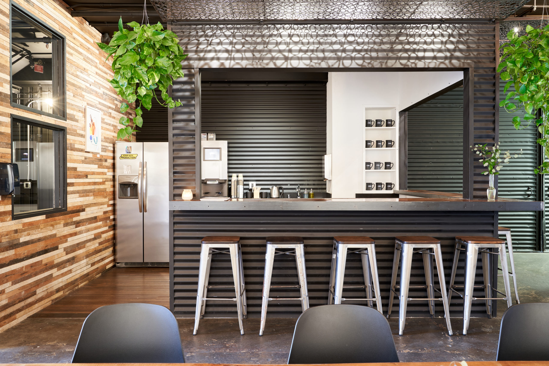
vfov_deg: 47.9
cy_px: 183
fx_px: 412
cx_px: 274
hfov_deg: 67.4
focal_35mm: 27
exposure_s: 20
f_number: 11
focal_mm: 27
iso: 400
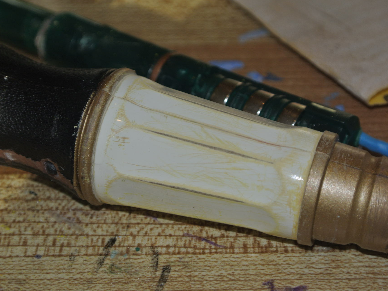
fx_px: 986
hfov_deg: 22.3
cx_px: 206
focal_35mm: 88
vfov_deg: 16.8
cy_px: 146
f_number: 5.6
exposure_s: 1/60
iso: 125
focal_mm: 30
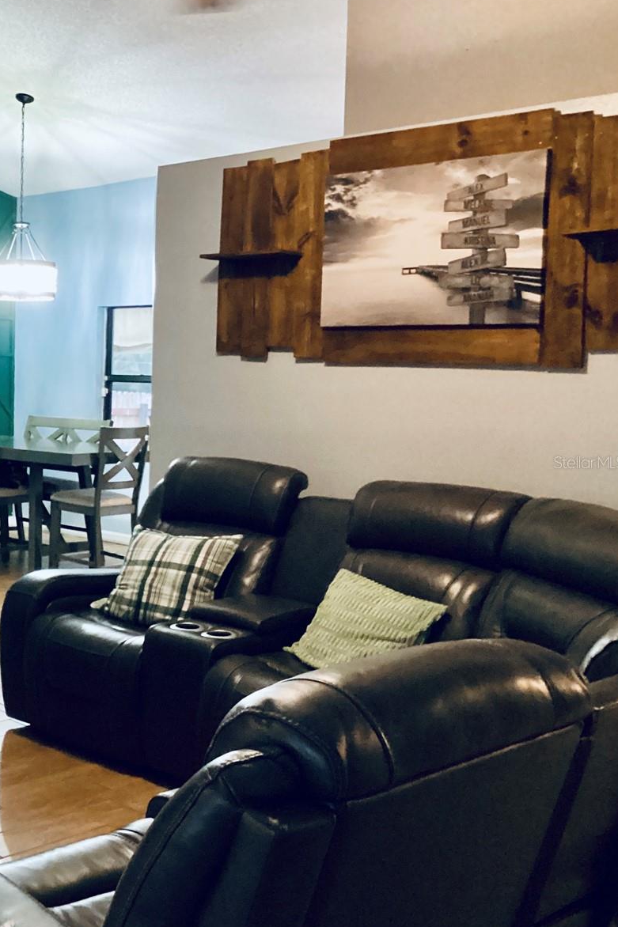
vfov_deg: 44.5
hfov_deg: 28.6
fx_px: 1133
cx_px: -4
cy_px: 462
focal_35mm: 44
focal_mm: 3.3
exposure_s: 1/30
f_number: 2.4
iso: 640
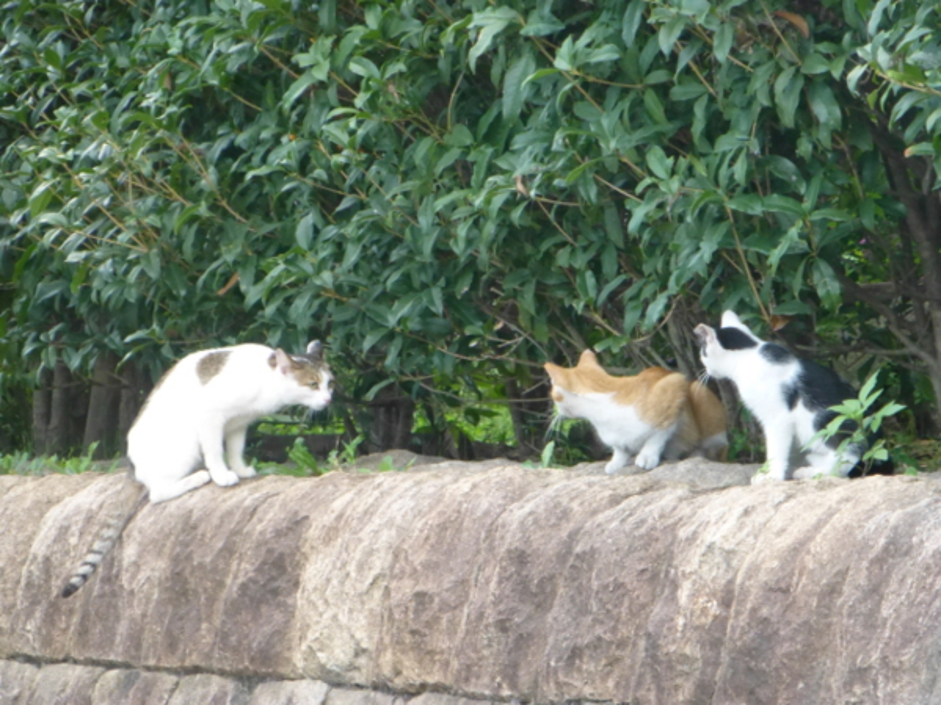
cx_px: 470
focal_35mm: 312
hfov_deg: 6.4
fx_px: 8481
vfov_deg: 4.8
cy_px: 352
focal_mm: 55.7
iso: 800
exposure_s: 1/15
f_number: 5.9
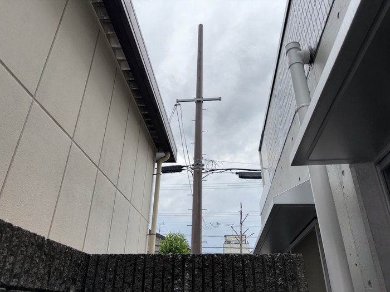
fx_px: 293
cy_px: 146
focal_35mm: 26
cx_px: 195
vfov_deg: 53.1
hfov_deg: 67.3
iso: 100
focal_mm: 5.96
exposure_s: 1/448
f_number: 1.6
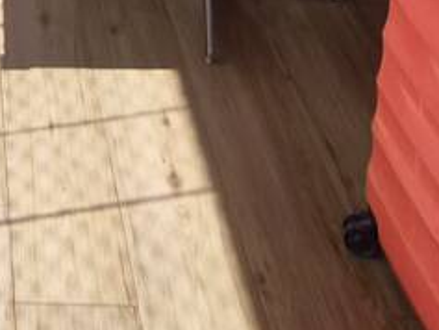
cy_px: -517
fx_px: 1155
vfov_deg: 12.1
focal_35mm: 91
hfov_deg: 20.2
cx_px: -89
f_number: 2.2
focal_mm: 1.91
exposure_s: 1/283
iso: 50
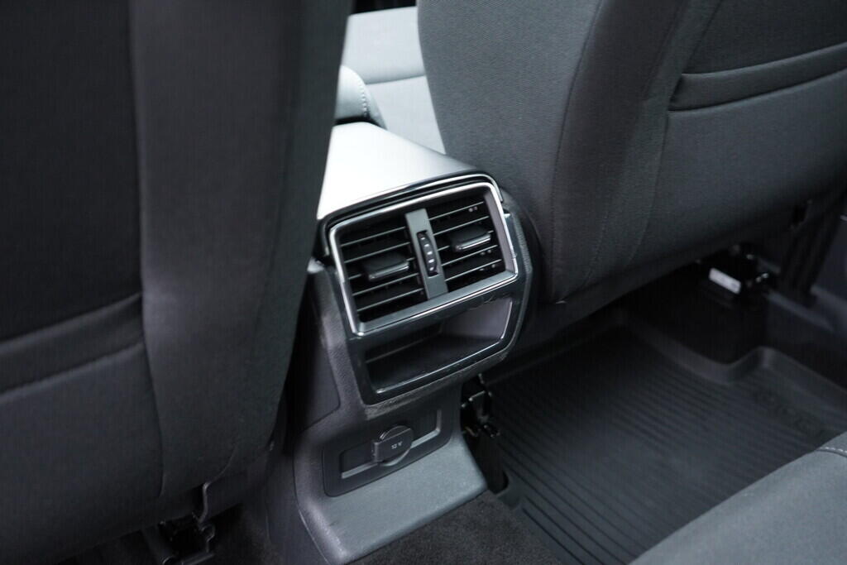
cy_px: 282
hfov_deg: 53.1
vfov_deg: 36.9
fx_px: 847
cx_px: 424
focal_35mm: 36
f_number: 2.8
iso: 1250
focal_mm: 24
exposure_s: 1/40
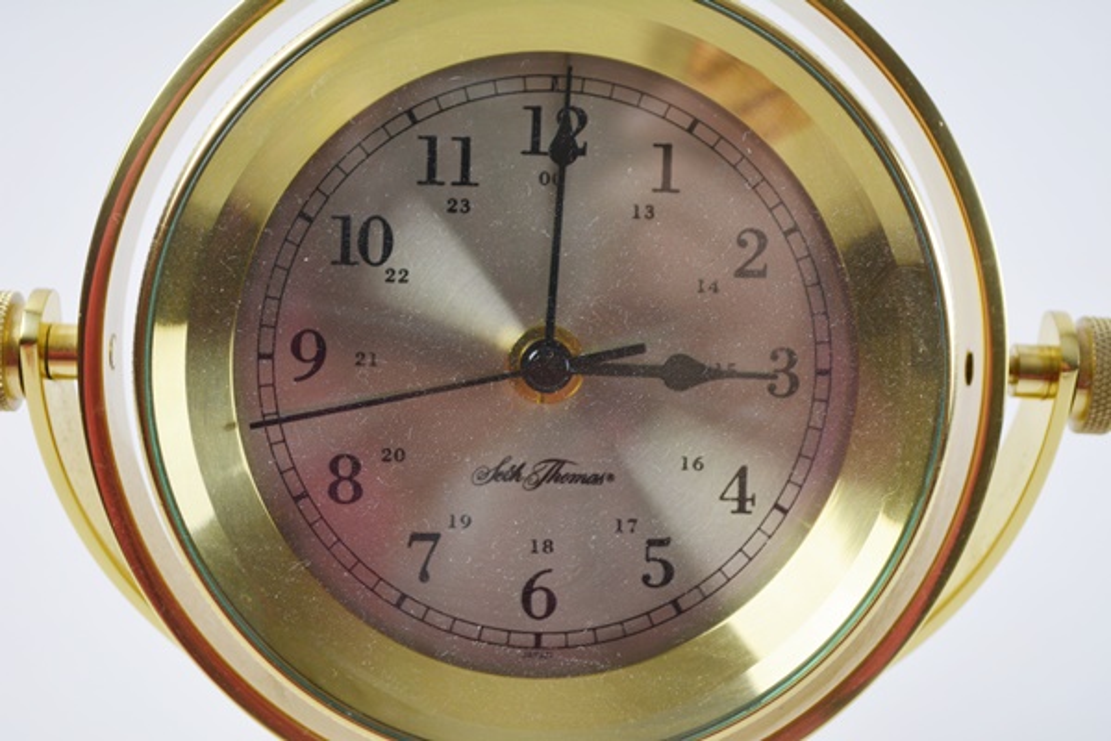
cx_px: 556
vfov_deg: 20.2
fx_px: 2083
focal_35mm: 68
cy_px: 370
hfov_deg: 29.9
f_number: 5.6
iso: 360
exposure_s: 1/125
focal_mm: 45
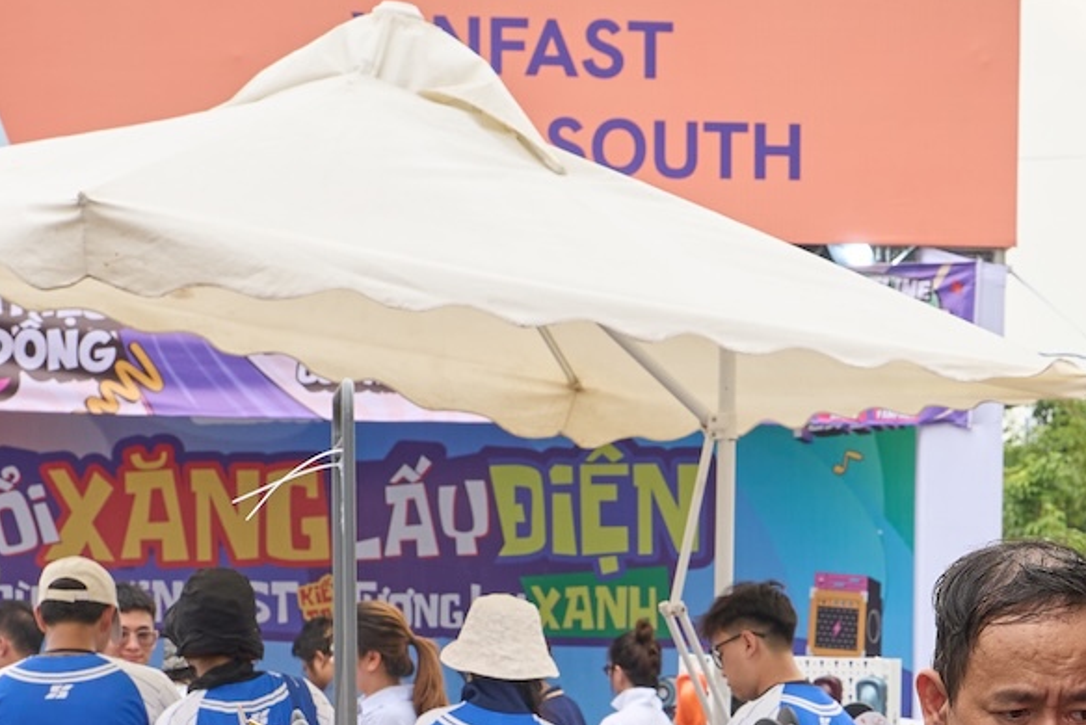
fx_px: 4909
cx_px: 1038
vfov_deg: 8.3
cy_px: 1091
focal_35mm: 163
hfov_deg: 12.5
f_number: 5.6
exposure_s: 1/250
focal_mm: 33
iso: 125
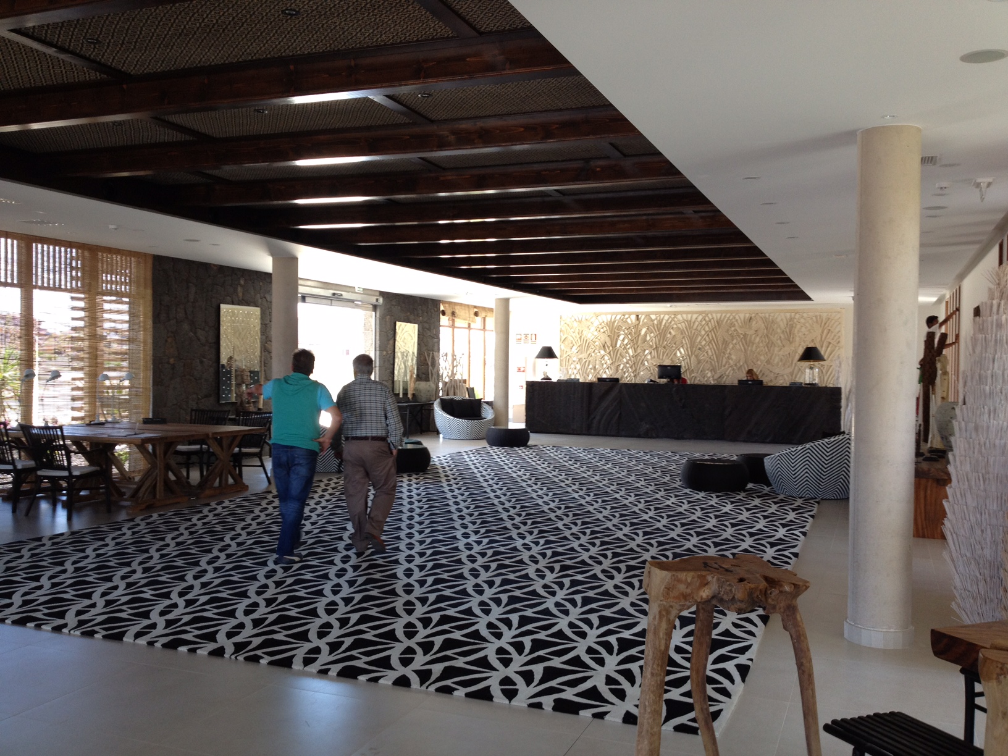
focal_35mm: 35
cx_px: 504
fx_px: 1019
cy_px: 378
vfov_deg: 40.7
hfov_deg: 52.6
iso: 64
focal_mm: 4.28
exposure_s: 1/40
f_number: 2.4
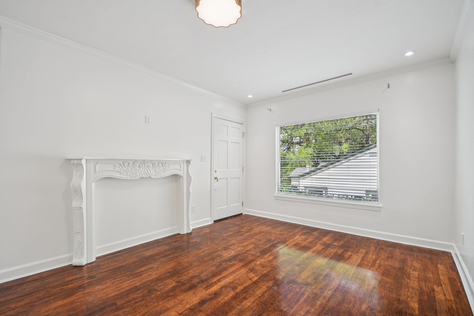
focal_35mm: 15
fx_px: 197
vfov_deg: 77.3
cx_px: 237
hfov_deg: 100.4
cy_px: 158
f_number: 8
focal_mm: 10
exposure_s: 1/50
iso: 400
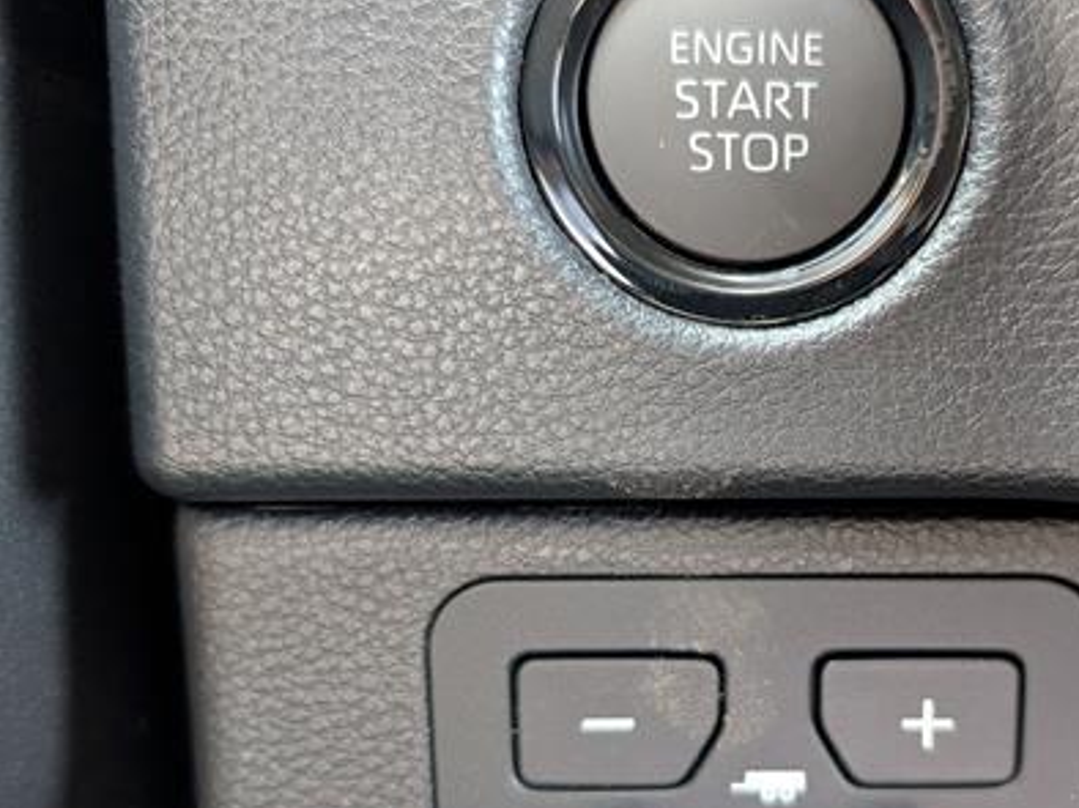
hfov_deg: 46.9
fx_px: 1215
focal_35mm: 39
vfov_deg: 36.7
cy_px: 455
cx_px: 742
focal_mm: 6.9
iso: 1241
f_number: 1.68
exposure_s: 1/74.1
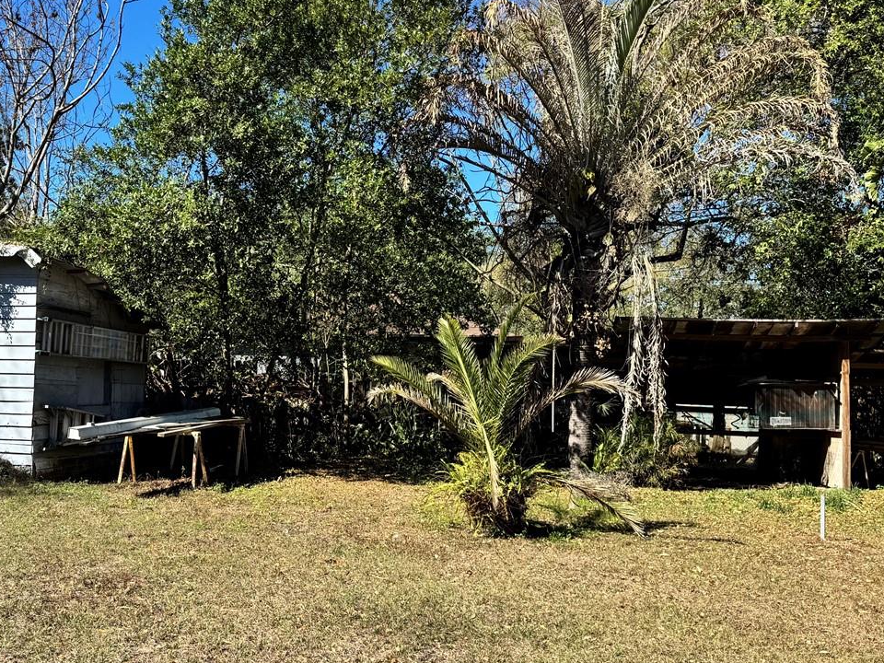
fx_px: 1021
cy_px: 356
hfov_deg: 46.1
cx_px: 300
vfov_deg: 35.9
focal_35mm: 40
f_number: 1.78
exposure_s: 1/2710
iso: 80
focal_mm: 6.76
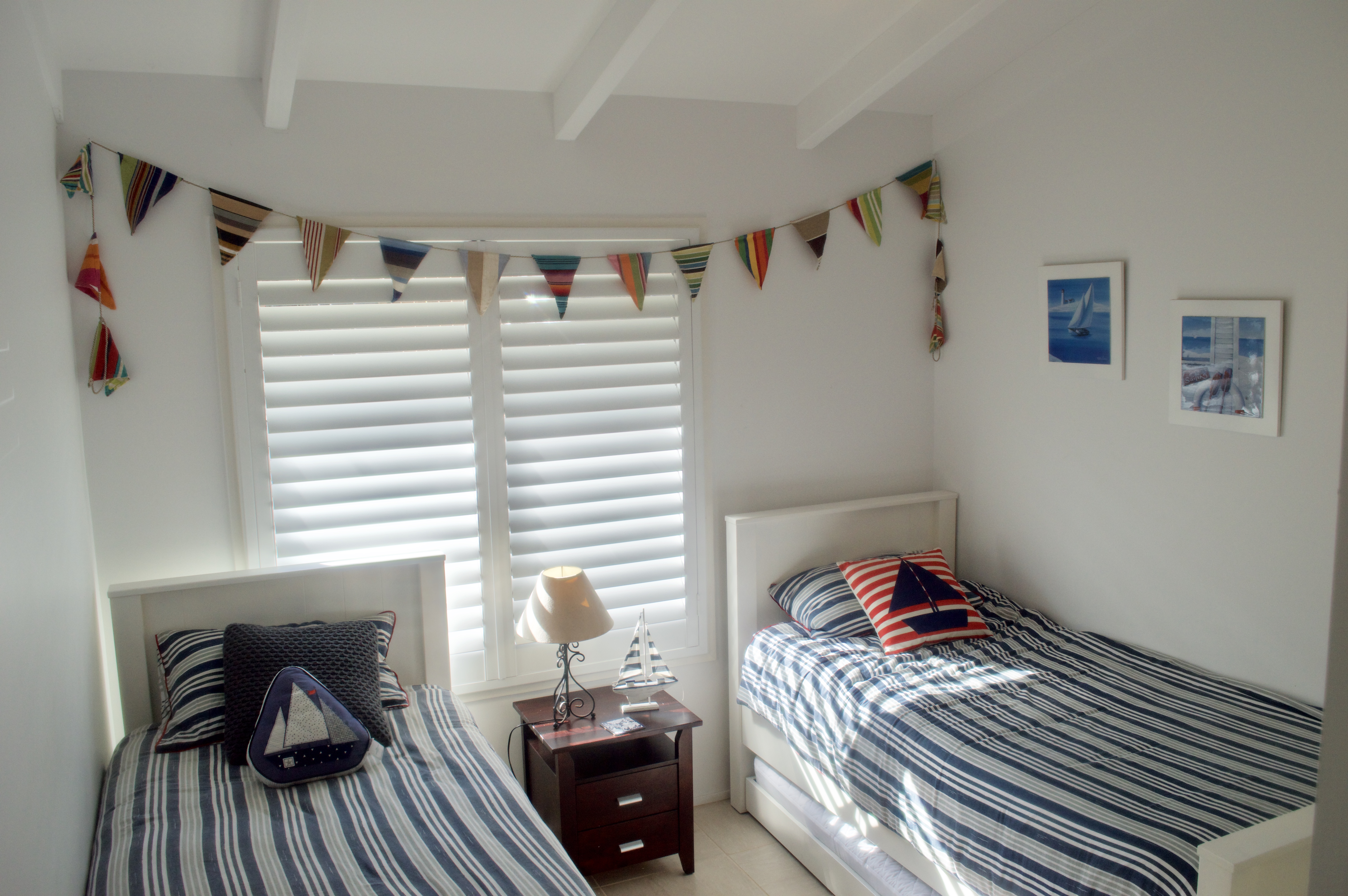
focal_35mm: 27
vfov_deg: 47.8
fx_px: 1010
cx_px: 674
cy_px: 448
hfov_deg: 67.4
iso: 220
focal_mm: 18
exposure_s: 1/125
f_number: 5.6
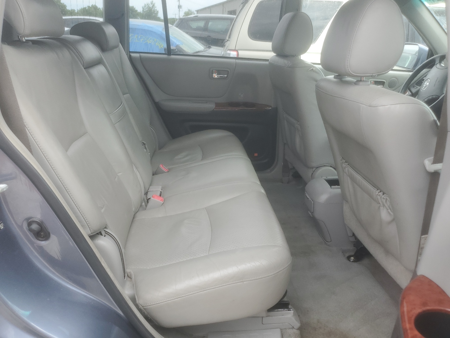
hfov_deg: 67.3
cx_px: 225
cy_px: 169
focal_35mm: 26
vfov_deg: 53.1
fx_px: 338
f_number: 1.5
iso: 50
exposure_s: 1/333
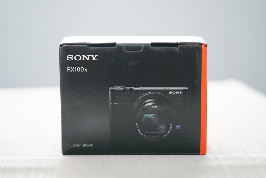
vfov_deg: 15.2
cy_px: 89
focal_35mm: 90
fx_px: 665
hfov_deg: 22.6
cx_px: 133
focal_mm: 90
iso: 1000
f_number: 2.8
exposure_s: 1/50
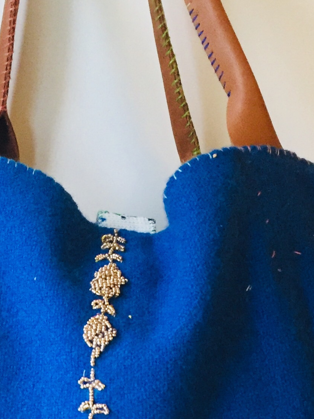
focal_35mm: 85
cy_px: 409
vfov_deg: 22.2
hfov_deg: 17.4
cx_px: 133
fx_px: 1028
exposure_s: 1/33
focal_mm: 4.15
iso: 250
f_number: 2.2
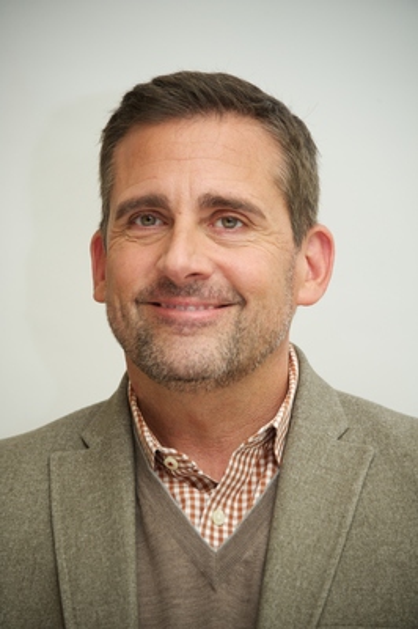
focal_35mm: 230
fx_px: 4012
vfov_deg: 9.0
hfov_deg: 6.0
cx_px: 209
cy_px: 314
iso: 500
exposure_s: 1/60
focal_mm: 230
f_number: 5.6
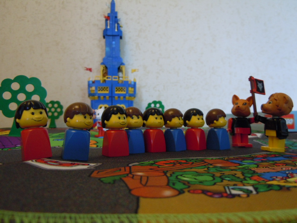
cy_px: 112
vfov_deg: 46.8
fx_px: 257
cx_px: 148
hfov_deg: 60.0
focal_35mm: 30
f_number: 3.5
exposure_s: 1/25
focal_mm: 5.4
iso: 400
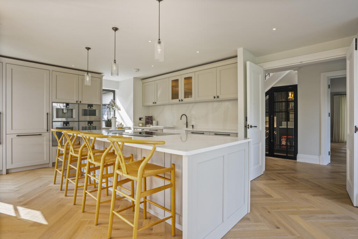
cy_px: 120
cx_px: 179
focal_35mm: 18
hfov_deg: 90.0
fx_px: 179
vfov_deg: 67.4
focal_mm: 18
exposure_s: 1/6
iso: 200
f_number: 11
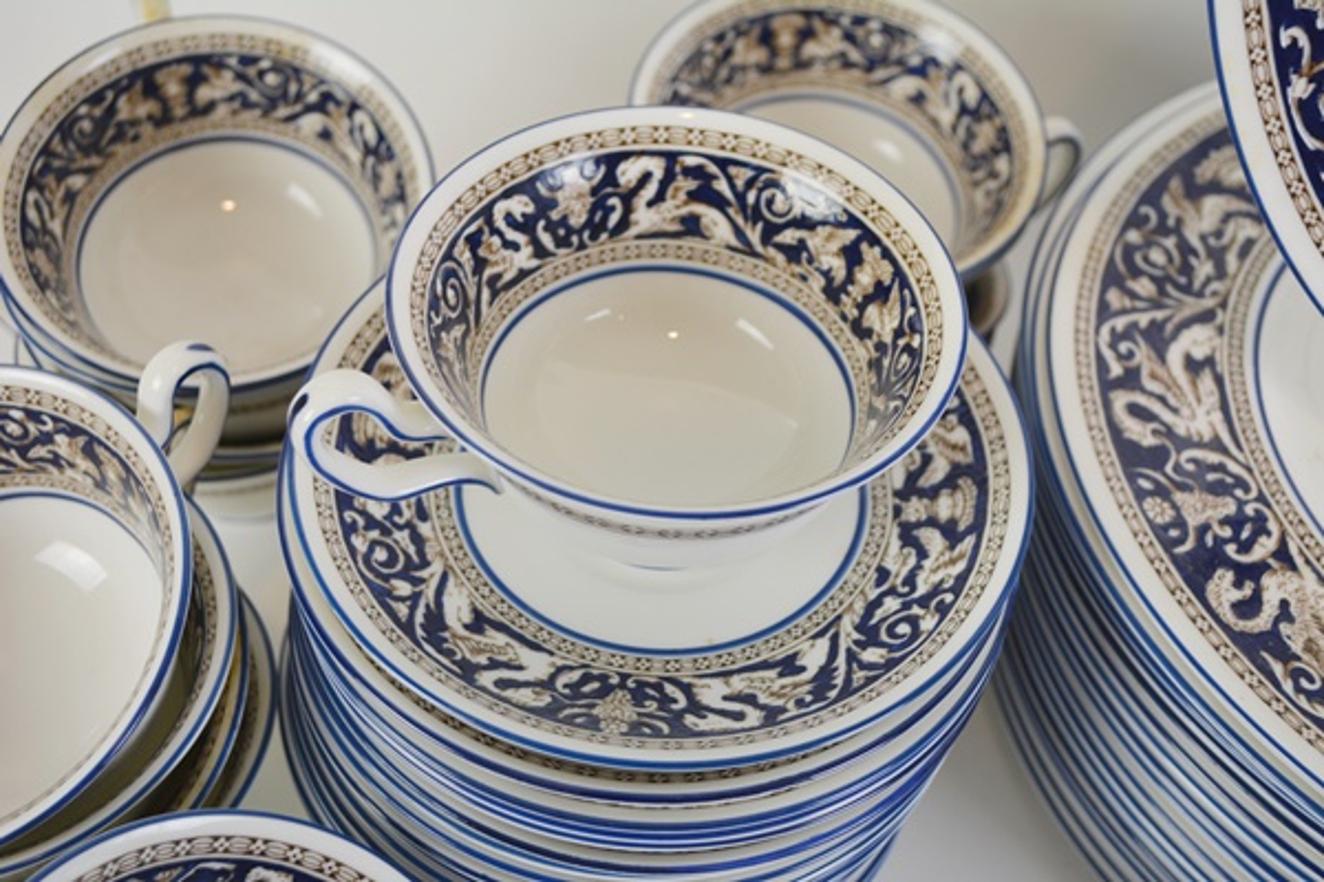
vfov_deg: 29.9
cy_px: 441
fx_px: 1655
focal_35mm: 45
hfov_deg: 43.6
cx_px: 662
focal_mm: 30
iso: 400
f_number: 5
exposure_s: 1/100
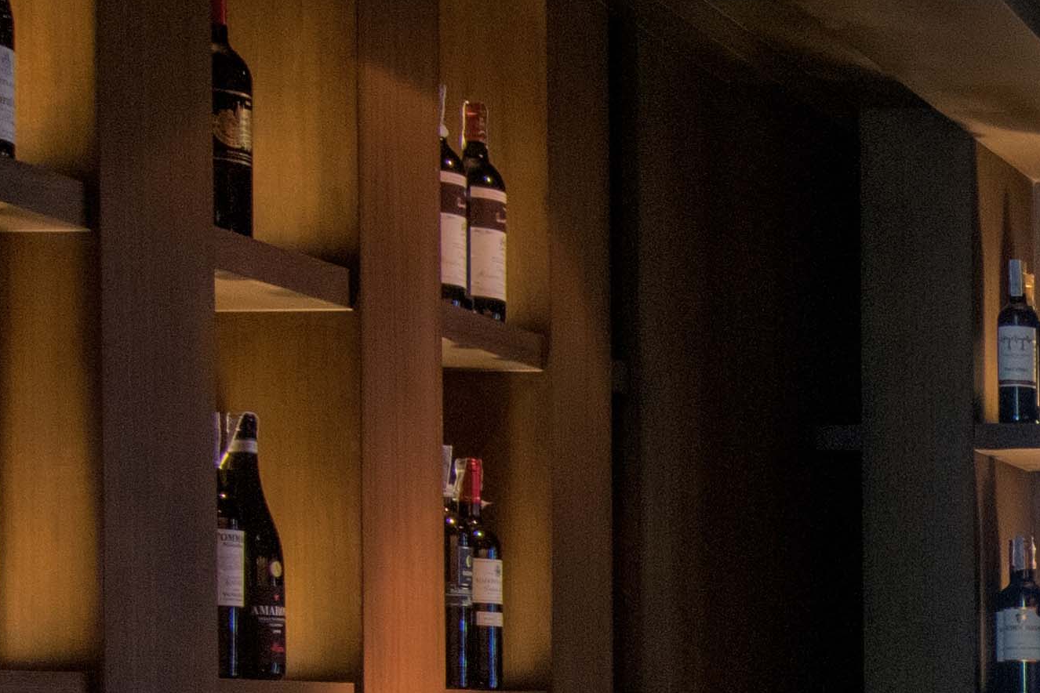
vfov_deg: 15.1
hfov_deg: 19.0
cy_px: 782
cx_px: 1733
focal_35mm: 88
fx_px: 2550
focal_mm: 13
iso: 400
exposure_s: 1.6
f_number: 9
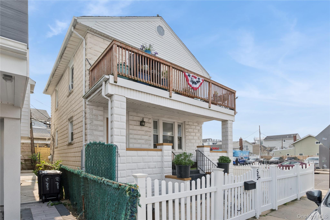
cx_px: 165
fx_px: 174
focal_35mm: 19
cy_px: 110
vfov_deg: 64.5
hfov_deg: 86.9
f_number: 14
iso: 640
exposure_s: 1/200
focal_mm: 19
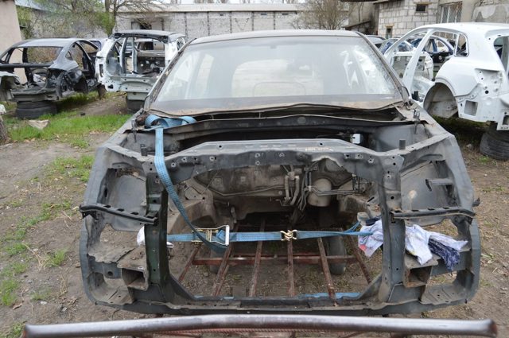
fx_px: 381
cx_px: 254
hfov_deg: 67.4
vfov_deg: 47.8
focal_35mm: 27
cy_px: 169
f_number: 5.6
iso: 125
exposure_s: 1/125
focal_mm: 18
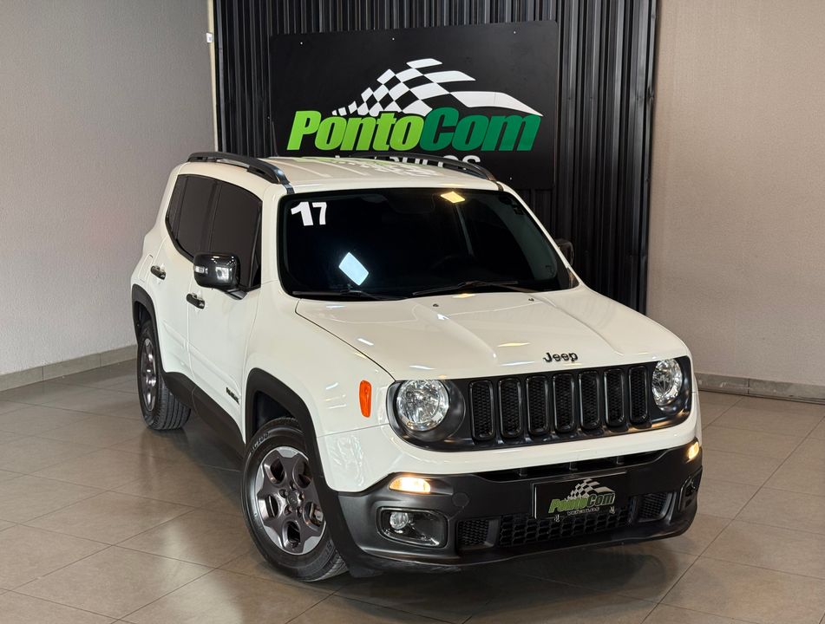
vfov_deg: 30.4
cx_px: 412
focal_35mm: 48
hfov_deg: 39.5
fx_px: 1148
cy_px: 312
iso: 100
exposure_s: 1/60
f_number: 1.78
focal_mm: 6.76
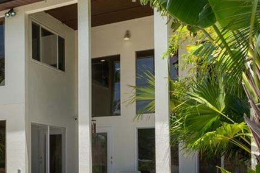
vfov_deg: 22.1
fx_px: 433
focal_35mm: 60
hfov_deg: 27.7
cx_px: -79
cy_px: 151
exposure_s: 1/60
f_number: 9
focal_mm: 16
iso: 250
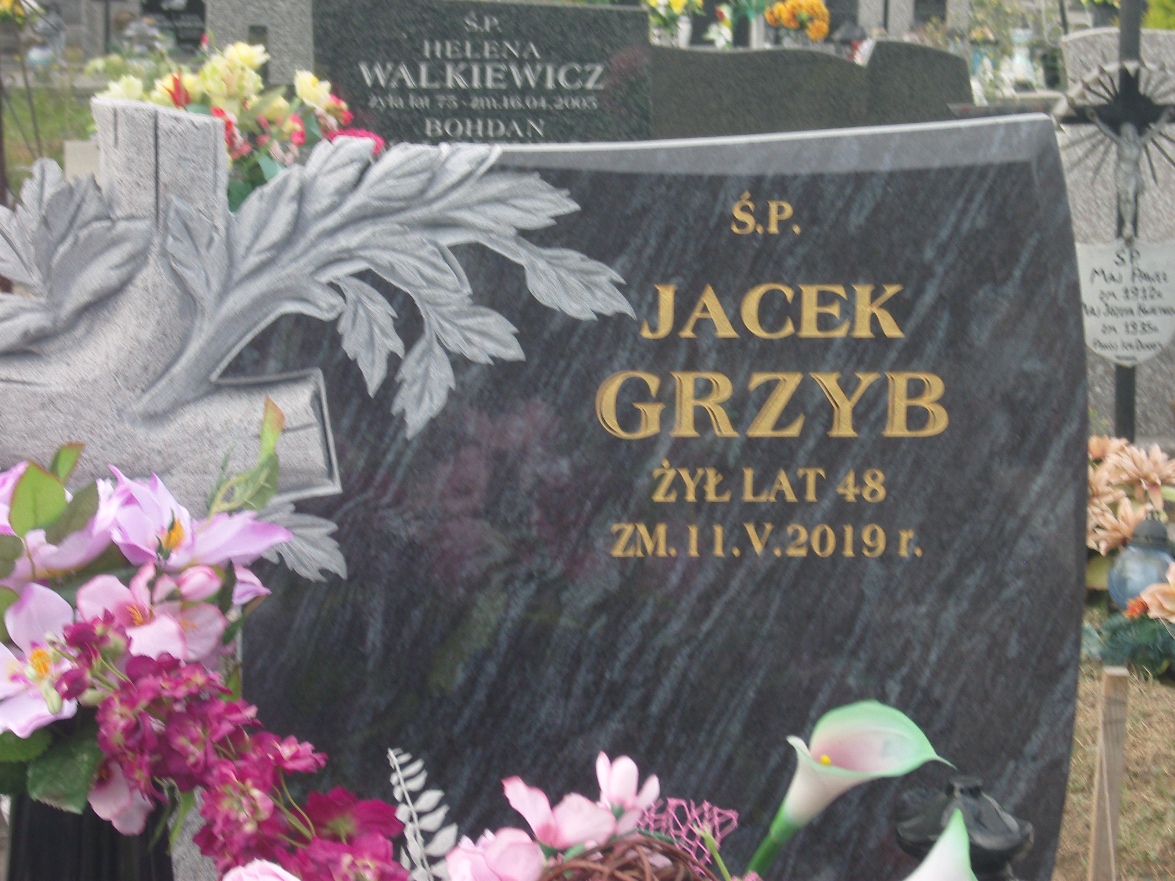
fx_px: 3462
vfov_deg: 14.5
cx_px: 588
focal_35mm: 102
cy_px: 440
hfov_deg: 19.3
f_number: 5.2
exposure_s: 1/80
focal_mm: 21.9
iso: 100
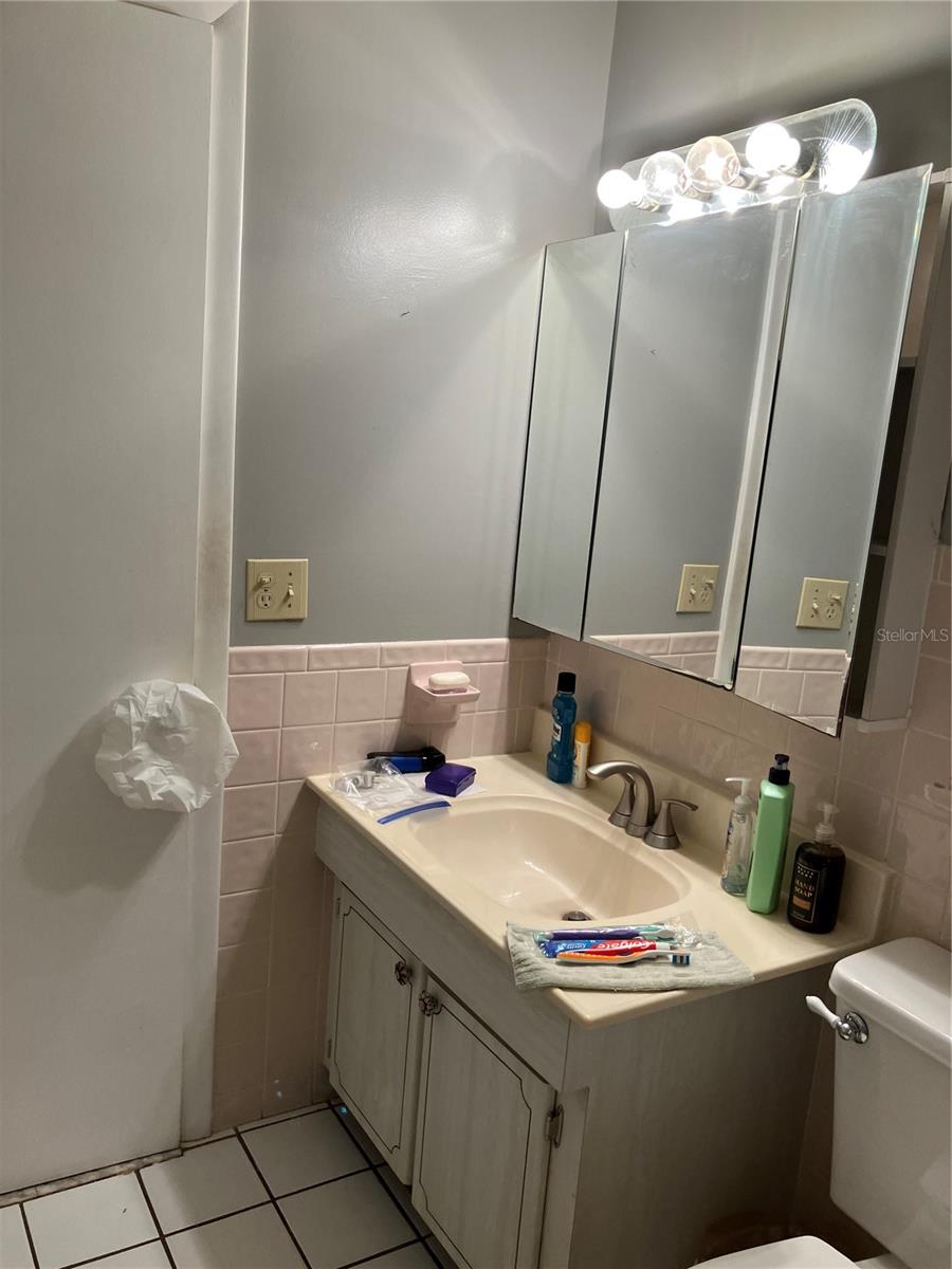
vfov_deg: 63.4
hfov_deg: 49.7
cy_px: 634
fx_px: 1027
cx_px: 476
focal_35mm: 28
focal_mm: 3.99
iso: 80
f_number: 1.8
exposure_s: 1/120
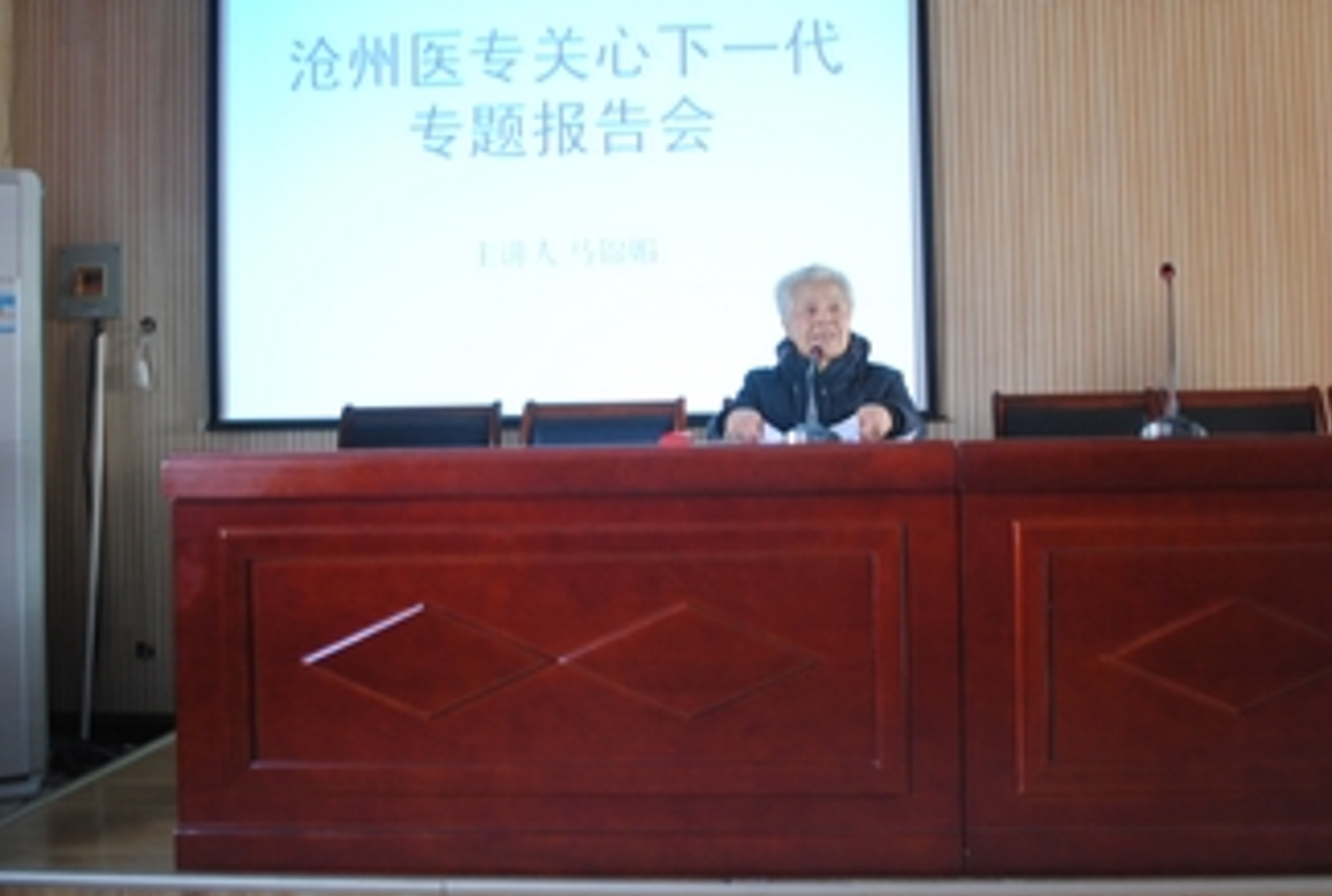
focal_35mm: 37
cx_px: 752
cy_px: 384
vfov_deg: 36.1
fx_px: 1373
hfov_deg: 51.6
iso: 400
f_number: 3.8
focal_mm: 20
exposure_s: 1/10
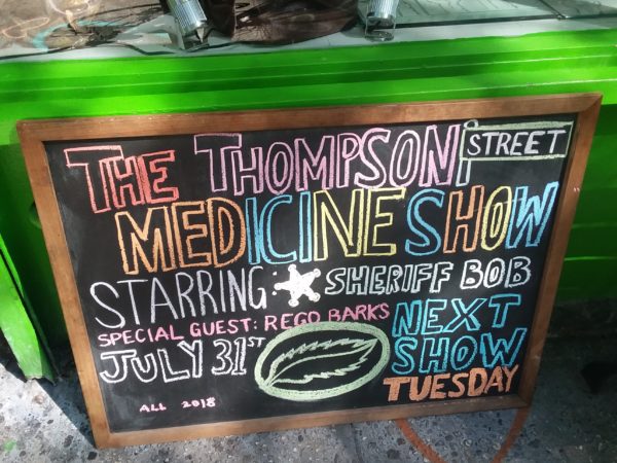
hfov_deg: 61.7
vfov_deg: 48.2
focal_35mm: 29
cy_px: 232
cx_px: 308
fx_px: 517
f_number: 1.9
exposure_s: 1/150
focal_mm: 2.47
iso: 40
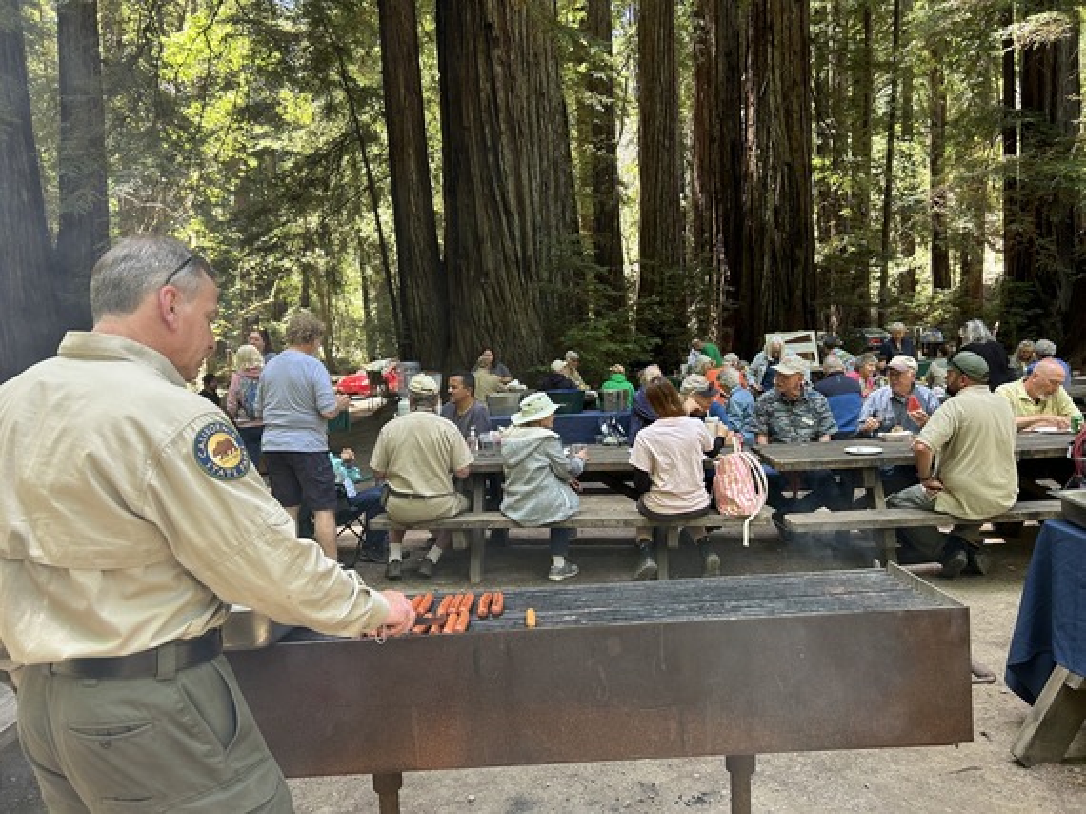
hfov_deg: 67.3
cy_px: 407
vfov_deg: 53.0
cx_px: 543
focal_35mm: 26
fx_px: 815
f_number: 1.5
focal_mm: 5.7
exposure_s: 1/121
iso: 50
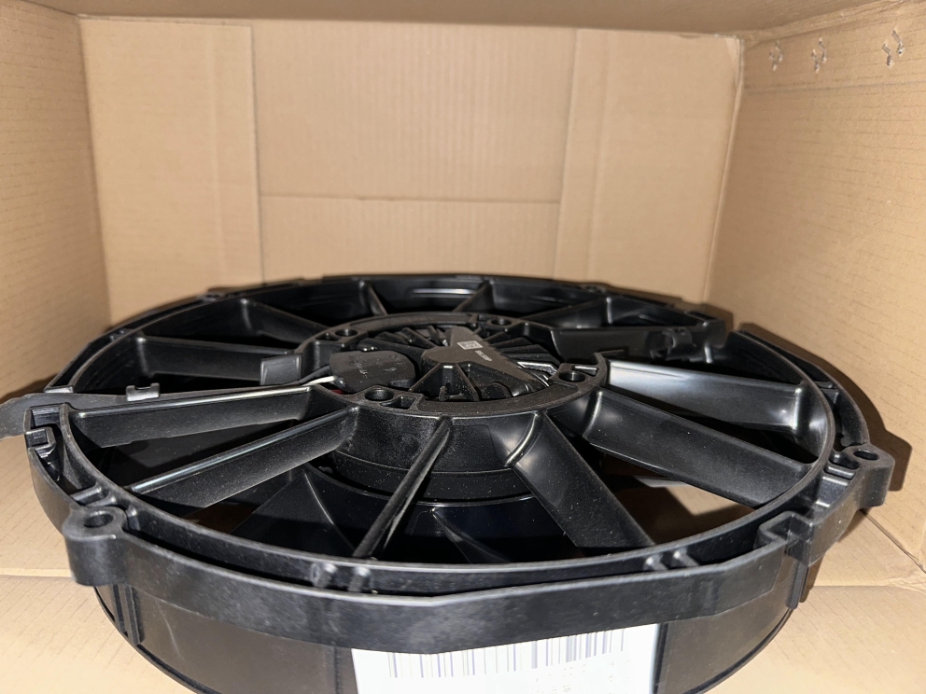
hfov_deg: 71.6
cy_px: 347
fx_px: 642
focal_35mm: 24
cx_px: 463
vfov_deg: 56.8
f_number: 1.78
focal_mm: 6.86
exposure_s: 1/4
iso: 80
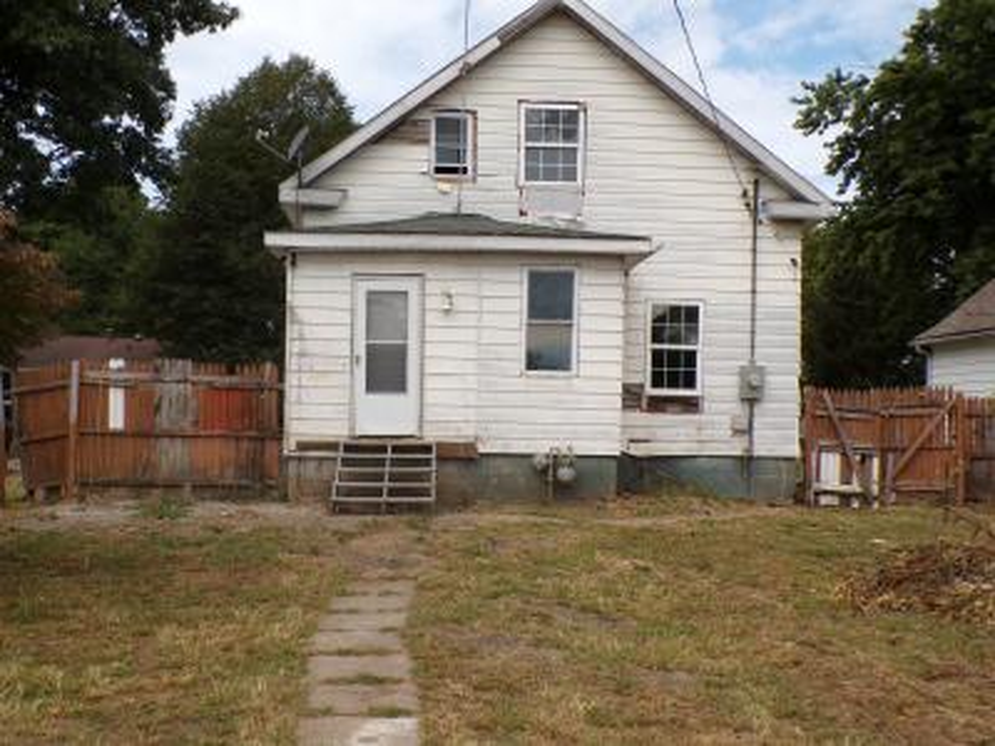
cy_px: 373
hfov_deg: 50.1
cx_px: 498
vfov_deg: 38.7
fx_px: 1064
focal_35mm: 37
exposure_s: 1/340
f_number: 4.9
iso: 100
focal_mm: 6.6
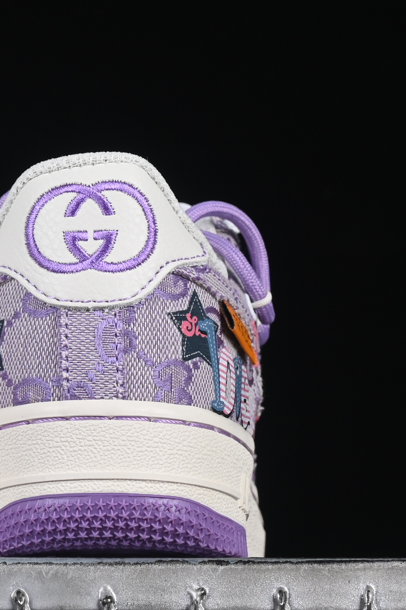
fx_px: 3266
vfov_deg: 10.7
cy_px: 229
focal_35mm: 193
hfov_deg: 7.1
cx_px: -64
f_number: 8
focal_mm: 50
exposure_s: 1/80
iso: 160
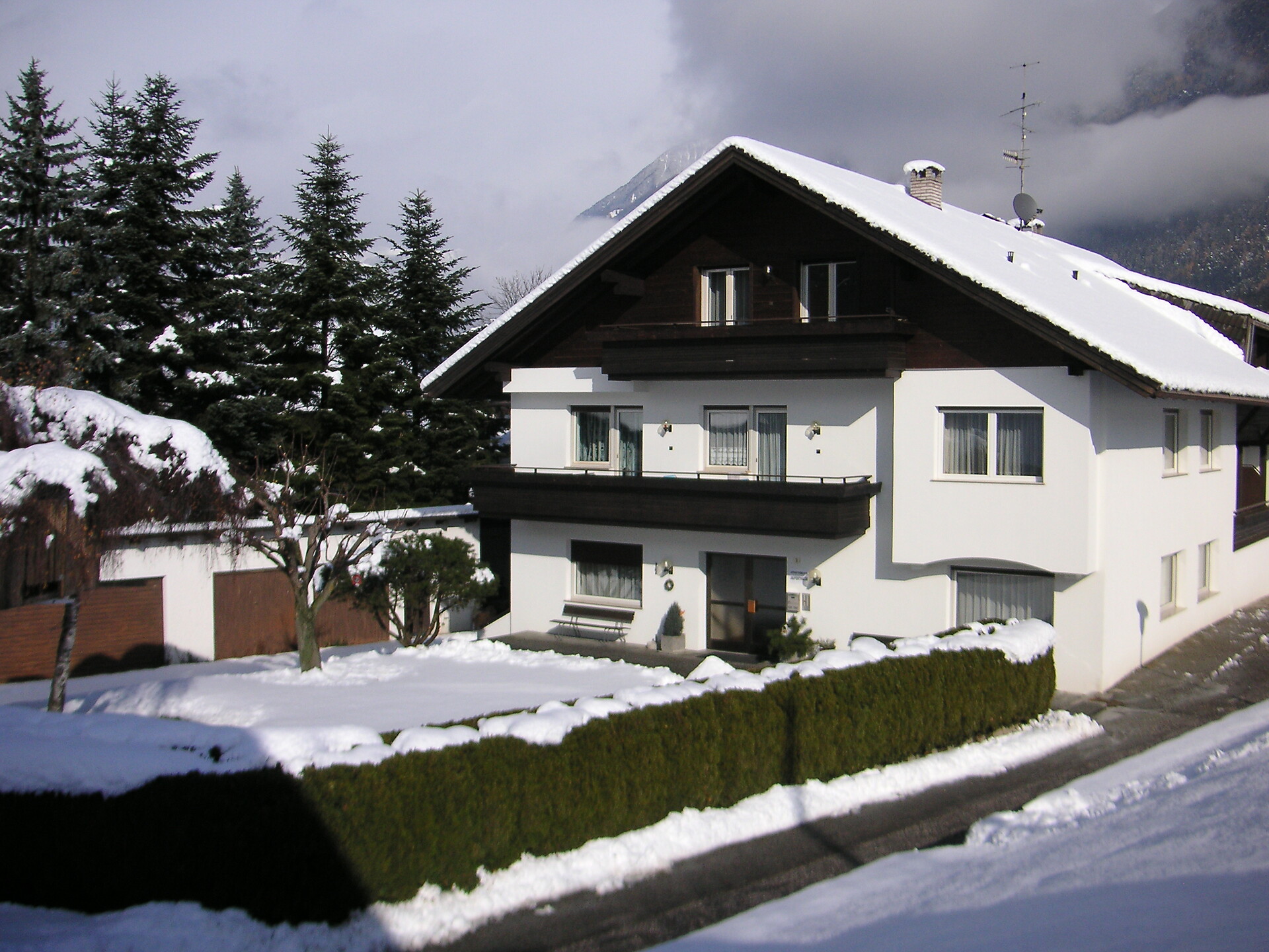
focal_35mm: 37
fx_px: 1356
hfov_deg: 50.1
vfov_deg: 38.7
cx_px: 634
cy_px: 476
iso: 50
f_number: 6.7
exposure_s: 1/350
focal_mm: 6.1
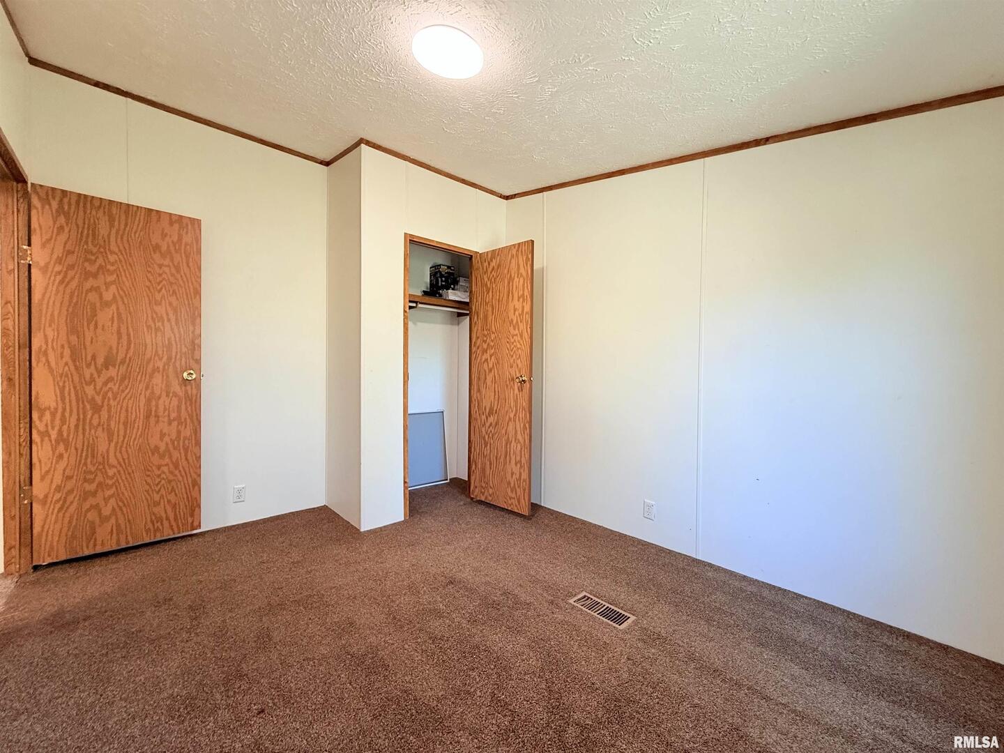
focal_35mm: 14
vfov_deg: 85.7
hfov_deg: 102.1
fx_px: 406
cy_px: 376
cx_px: 502
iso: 200
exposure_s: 1/60
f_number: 2.2
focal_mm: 2.22
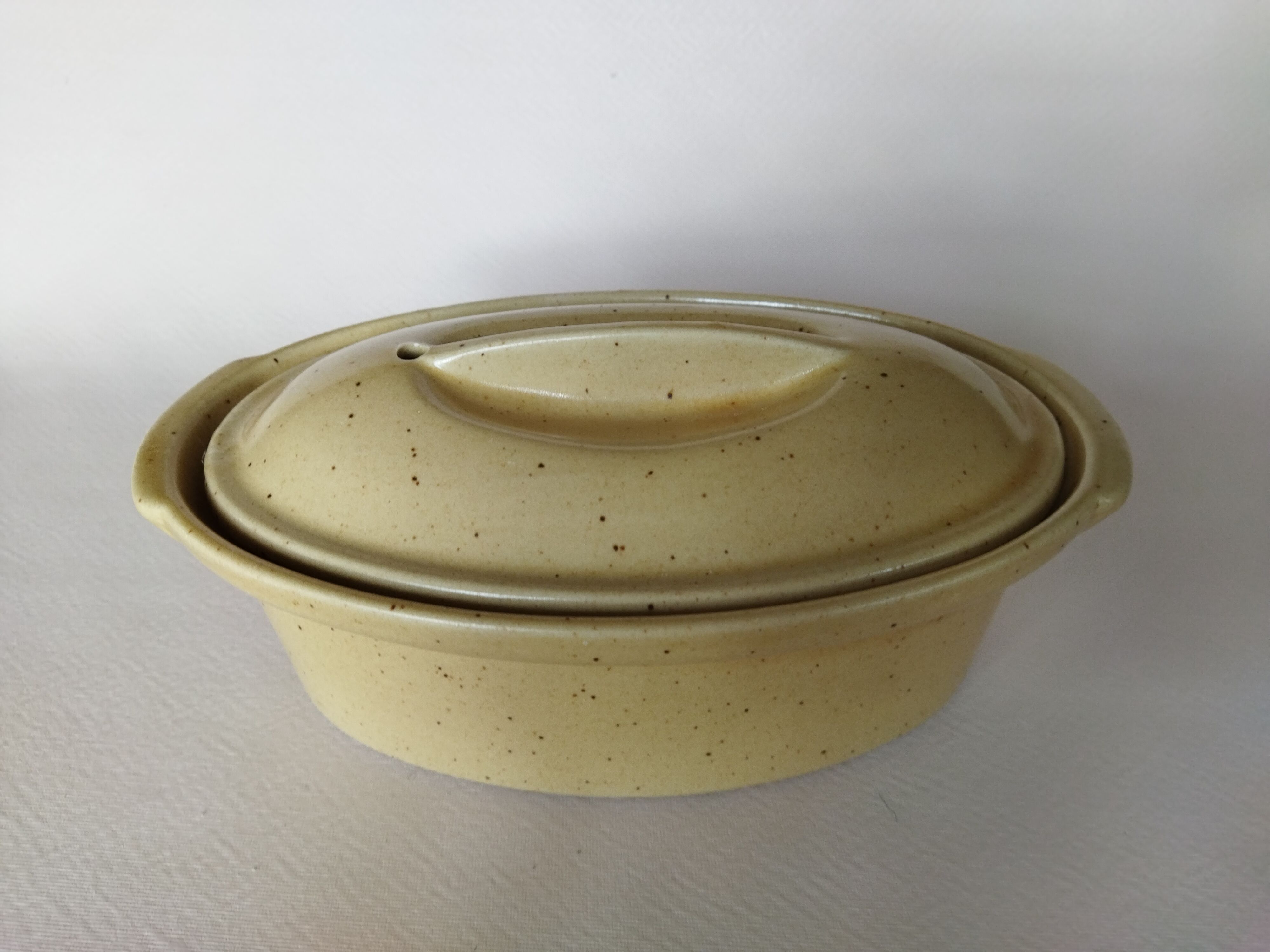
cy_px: 476
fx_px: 991
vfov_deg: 51.4
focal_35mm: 27
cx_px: 635
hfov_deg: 65.3
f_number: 1.79
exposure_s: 1/50
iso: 102
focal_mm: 4.71
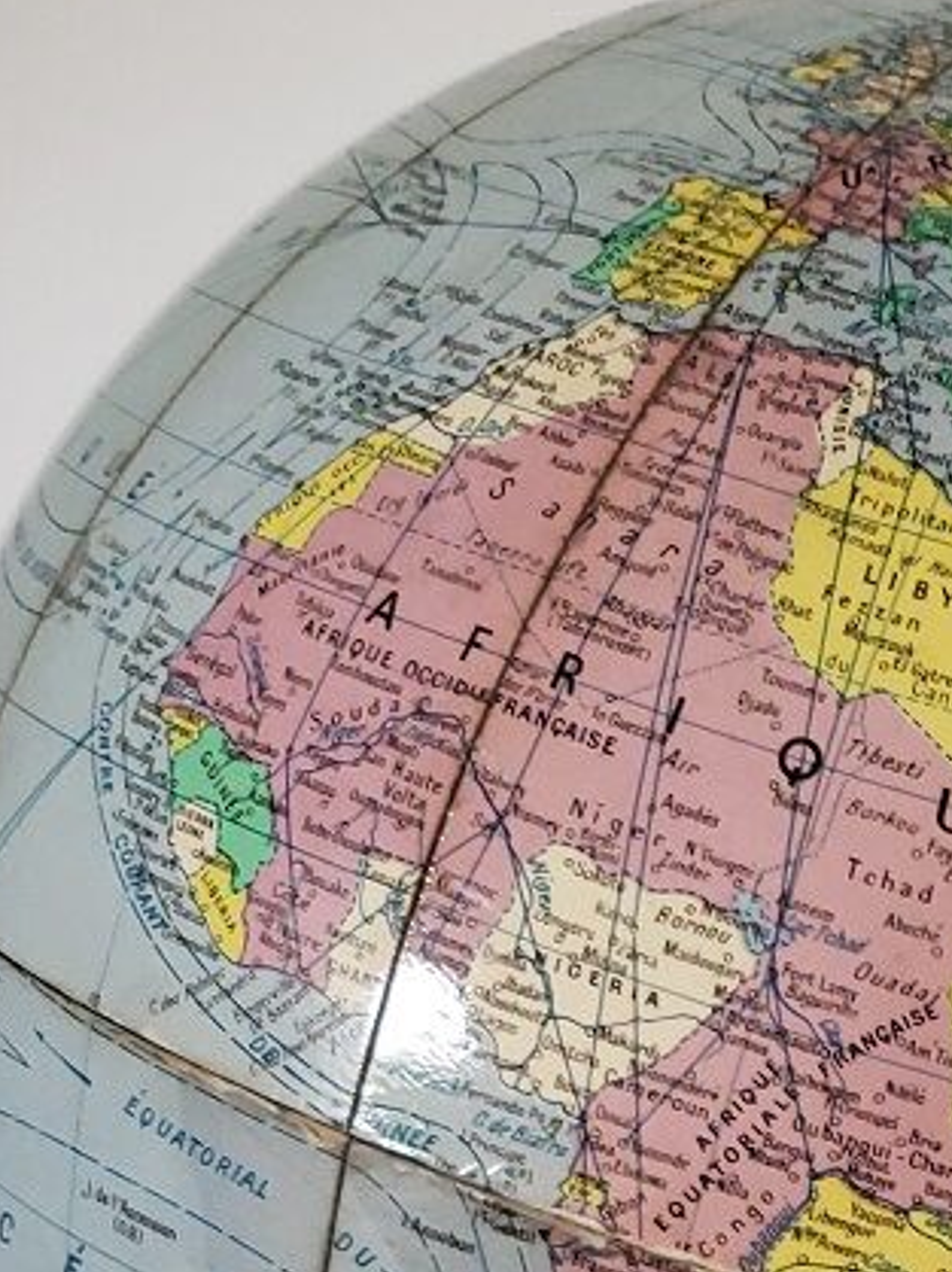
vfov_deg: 22.1
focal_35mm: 83
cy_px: 1453
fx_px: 3047
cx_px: 1098
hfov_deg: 17.1
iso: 320
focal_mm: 4.3
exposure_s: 1/30
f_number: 1.5
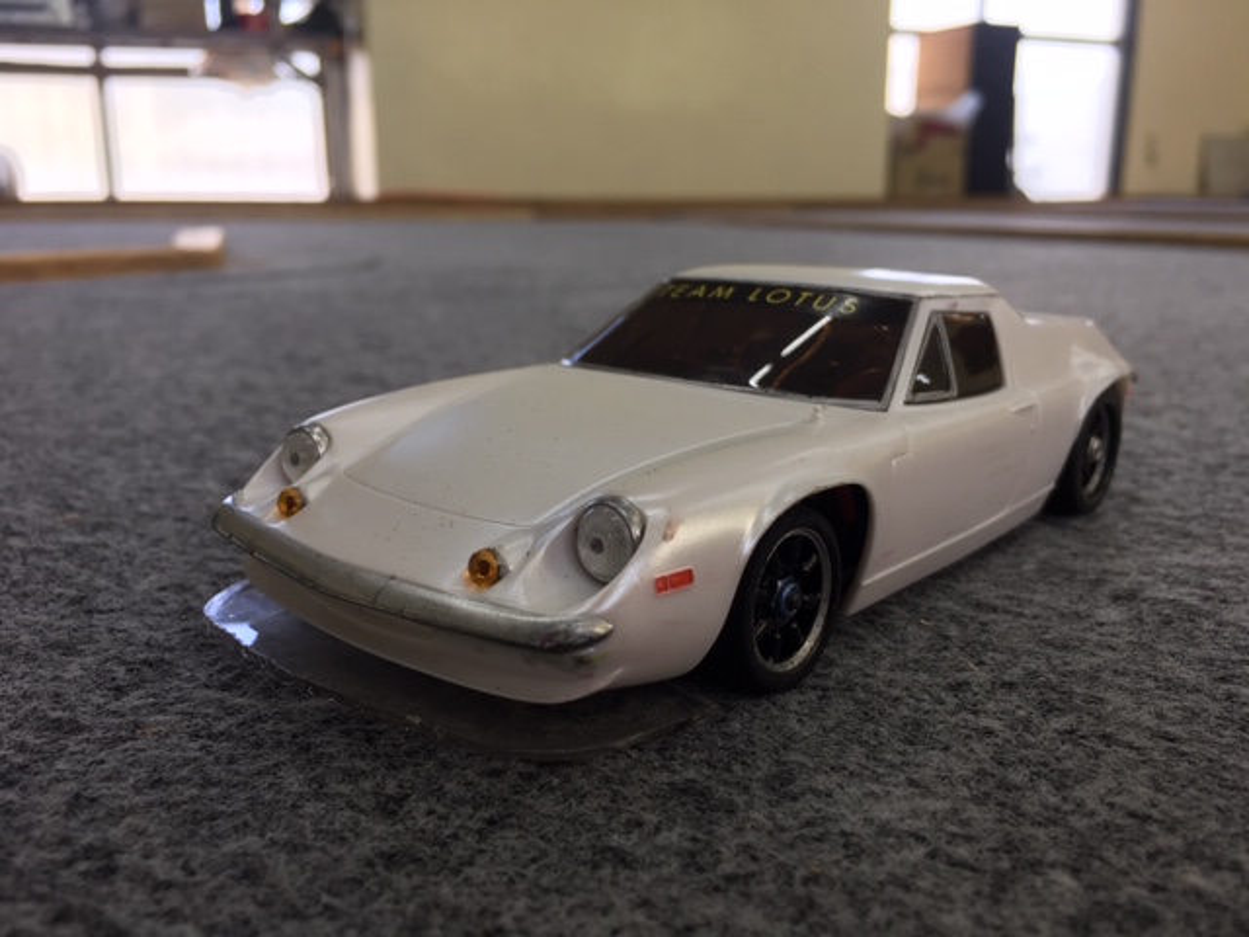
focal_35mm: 29
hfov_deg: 61.7
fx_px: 1046
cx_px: 624
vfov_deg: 48.2
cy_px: 468
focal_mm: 4.15
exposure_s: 1/40
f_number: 2.2
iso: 32
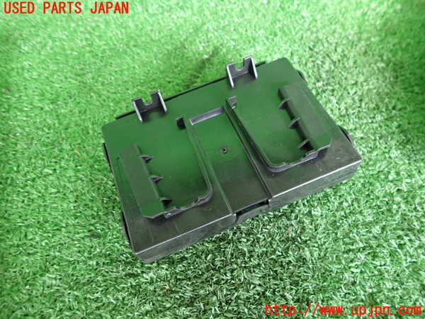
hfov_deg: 69.4
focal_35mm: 25
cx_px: 212
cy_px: 160
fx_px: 307
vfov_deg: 54.9
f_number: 2
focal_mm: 4.5
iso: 320
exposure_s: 1/30
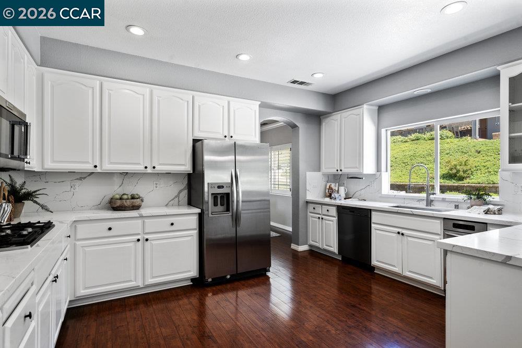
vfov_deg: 67.4
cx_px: 261
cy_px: 174
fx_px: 261
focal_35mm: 18
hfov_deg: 90.0
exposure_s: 1/15
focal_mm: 18
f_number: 8
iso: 160
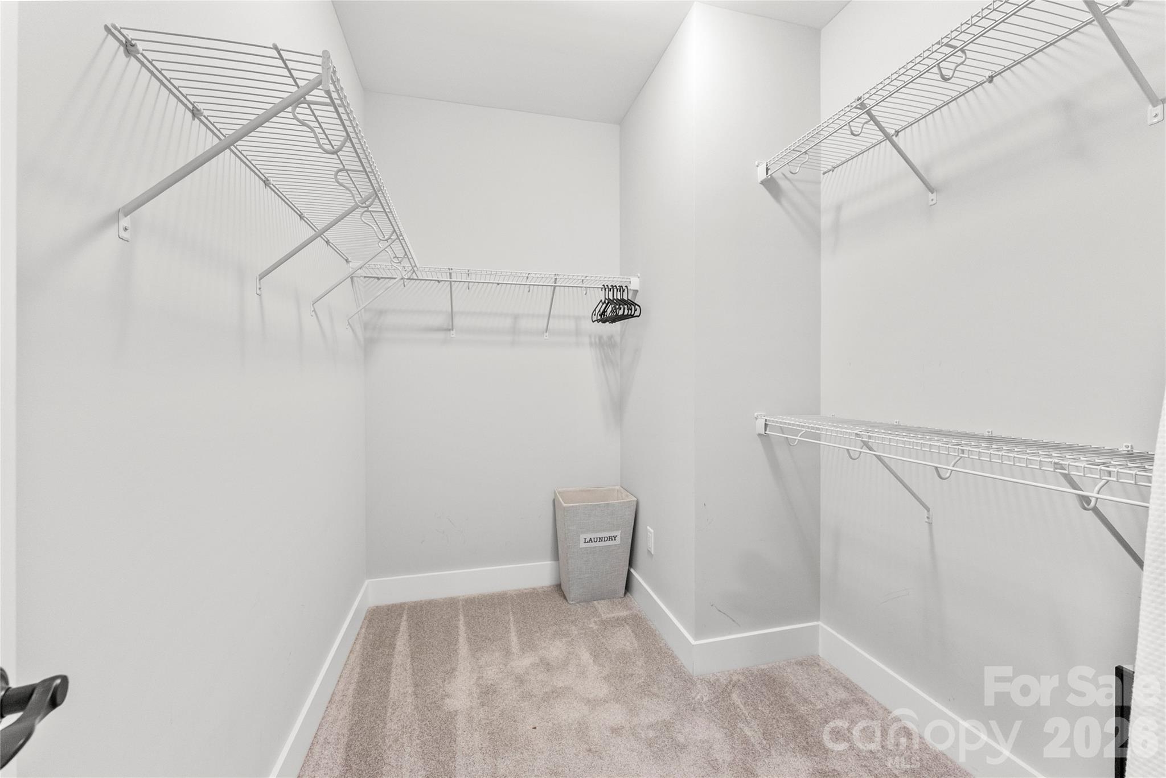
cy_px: 389
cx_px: 583
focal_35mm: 14
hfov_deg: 104.2
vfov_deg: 81.3
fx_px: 454
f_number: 5.6
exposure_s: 1/15
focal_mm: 14
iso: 2000
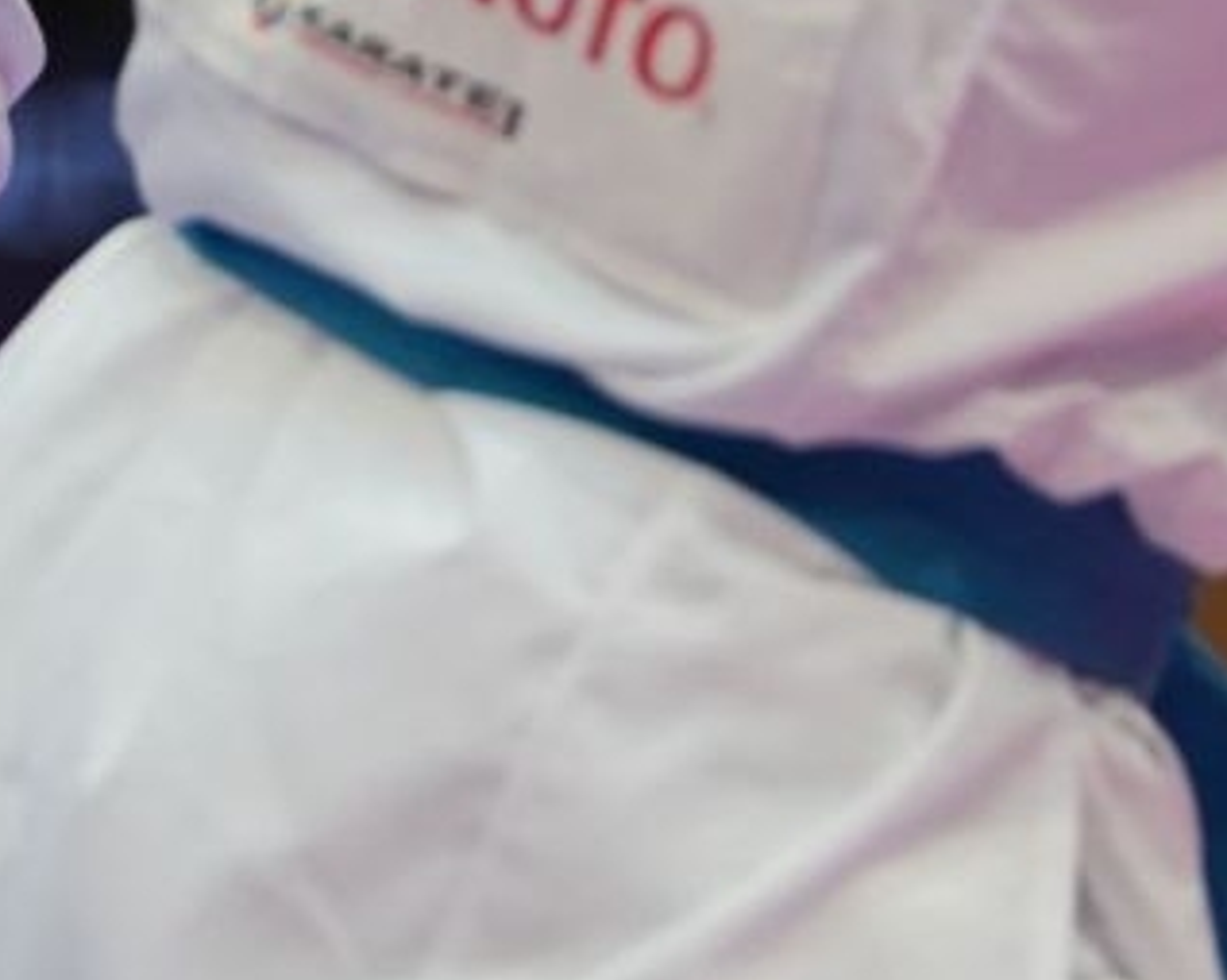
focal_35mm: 830
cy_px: -945
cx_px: -749
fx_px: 30123
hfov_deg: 2.3
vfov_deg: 1.9
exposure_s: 1/1000
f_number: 2.8
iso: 1250
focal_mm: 156
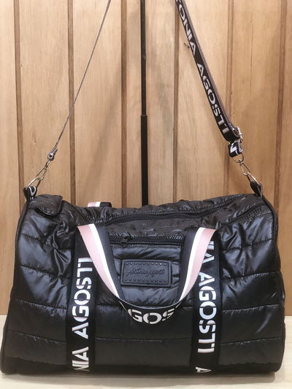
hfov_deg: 28.0
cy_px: 194
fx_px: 585
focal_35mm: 52
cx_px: 146
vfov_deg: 36.8
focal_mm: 6
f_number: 2.4
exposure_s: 1/20
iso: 160
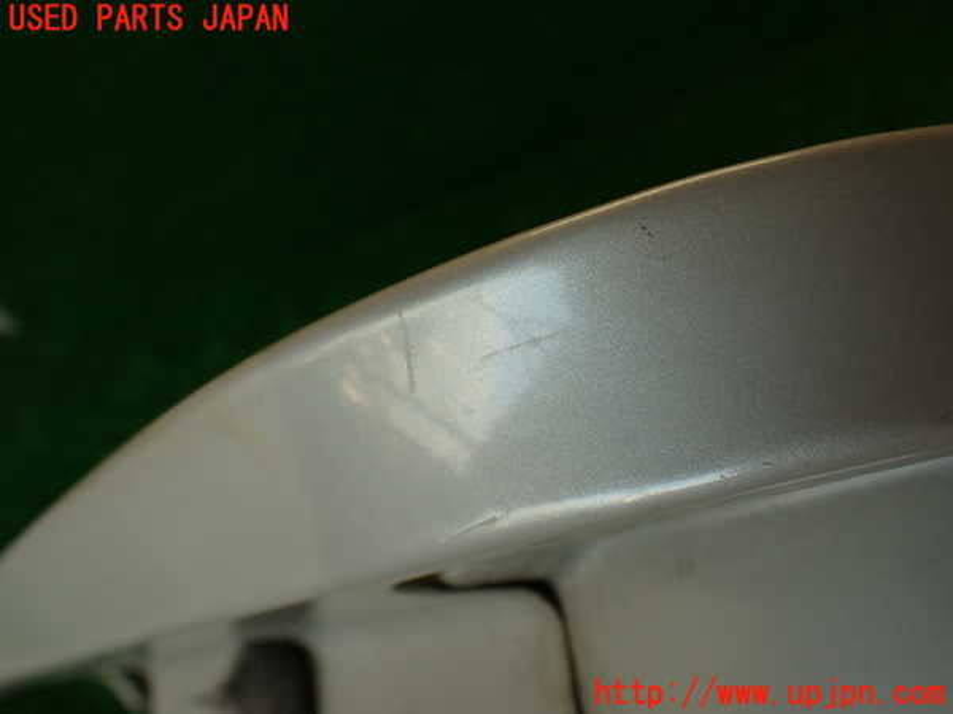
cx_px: 476
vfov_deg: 44.2
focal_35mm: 32
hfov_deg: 56.8
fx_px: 881
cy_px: 357
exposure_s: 1/80
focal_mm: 5.79
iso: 100
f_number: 3.2
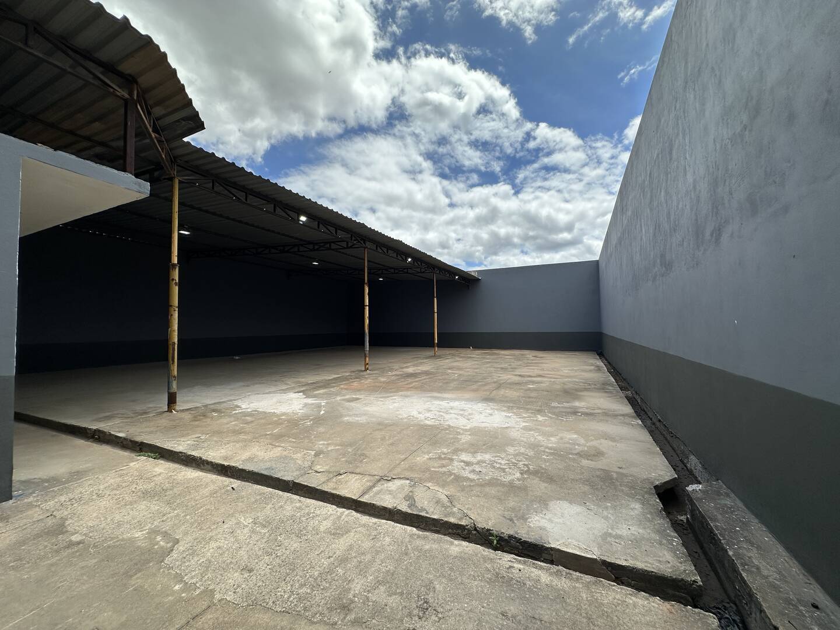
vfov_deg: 85.7
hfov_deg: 102.1
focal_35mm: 14
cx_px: 420
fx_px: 340
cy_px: 315
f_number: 2.2
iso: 50
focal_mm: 2.22
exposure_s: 1/2092
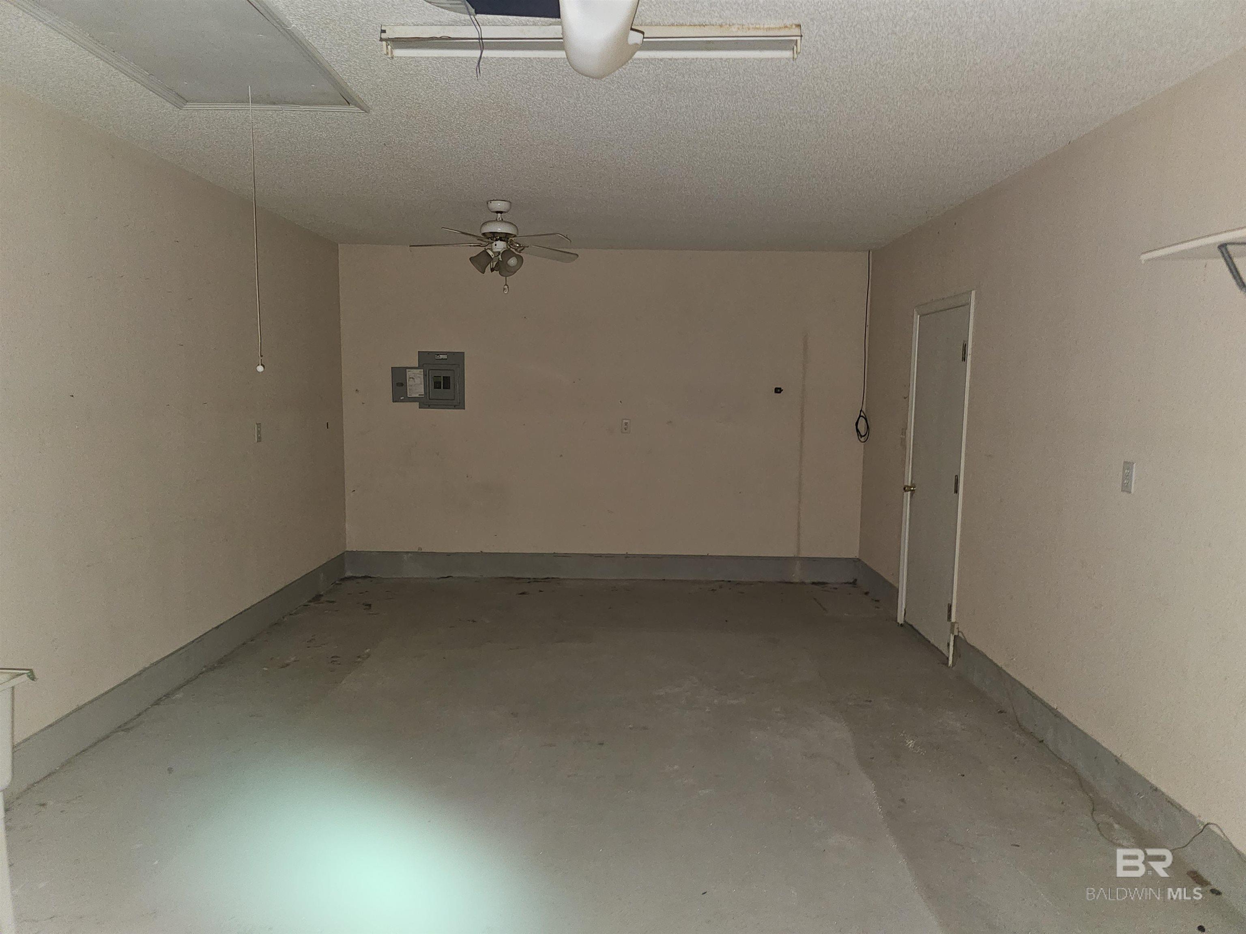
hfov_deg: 73.9
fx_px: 828
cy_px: 467
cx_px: 623
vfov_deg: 58.9
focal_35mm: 23
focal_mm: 6.3
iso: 250
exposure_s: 1/9.99
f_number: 1.7
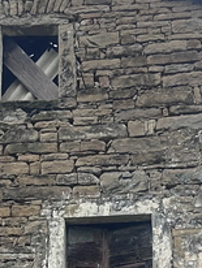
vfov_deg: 13.9
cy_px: 359
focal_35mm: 136
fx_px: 1056
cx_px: 66
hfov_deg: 10.9
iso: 50
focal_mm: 5.7
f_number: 1.5
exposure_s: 1/3831
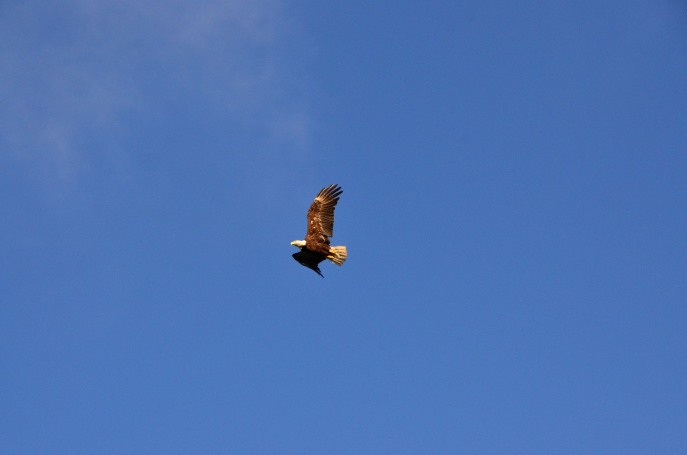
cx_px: 344
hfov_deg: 11.8
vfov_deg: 7.9
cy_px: 228
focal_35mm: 174
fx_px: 3313
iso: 1000
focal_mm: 116
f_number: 8
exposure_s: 1/1000
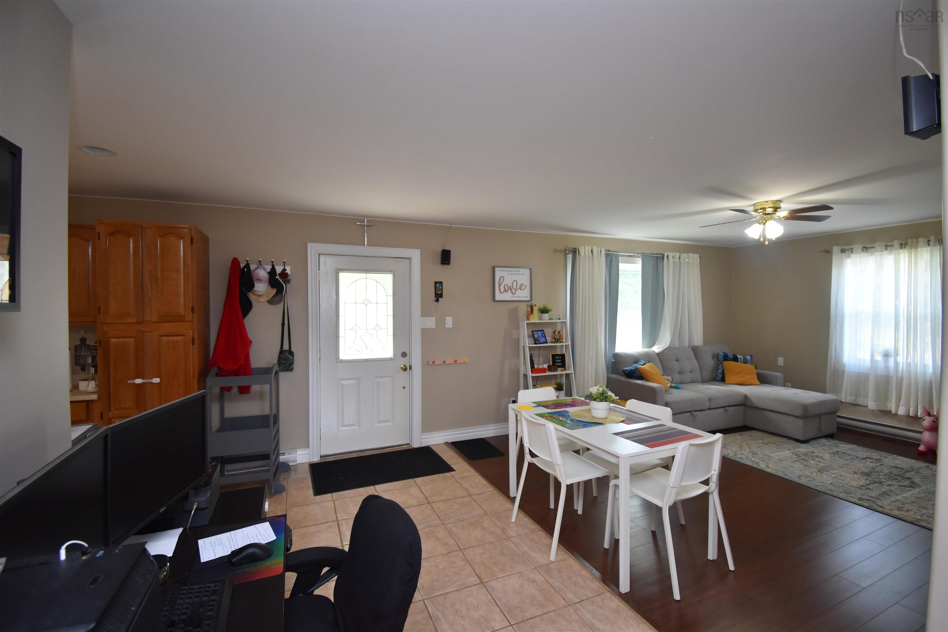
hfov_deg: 100.4
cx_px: 474
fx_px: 395
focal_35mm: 15
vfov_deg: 77.3
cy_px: 316
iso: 640
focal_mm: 10
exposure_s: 1/60
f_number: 4.5
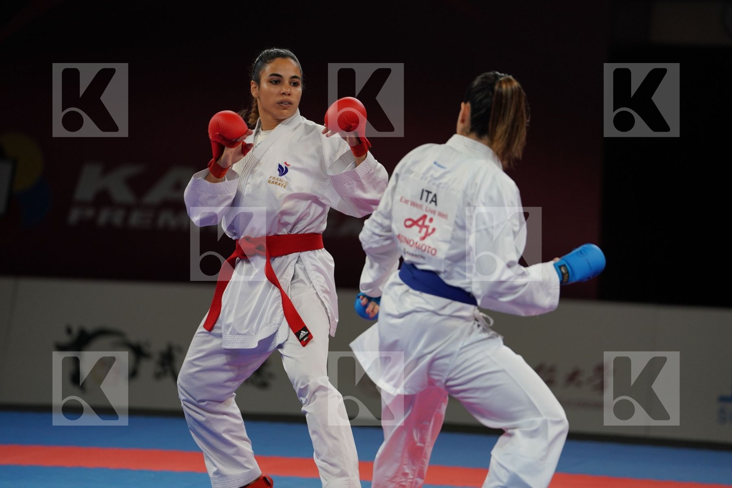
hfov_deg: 10.4
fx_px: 4026
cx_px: 366
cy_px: 244
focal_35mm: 198
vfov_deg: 6.9
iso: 1000
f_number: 2.8
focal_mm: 198
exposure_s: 1/1000
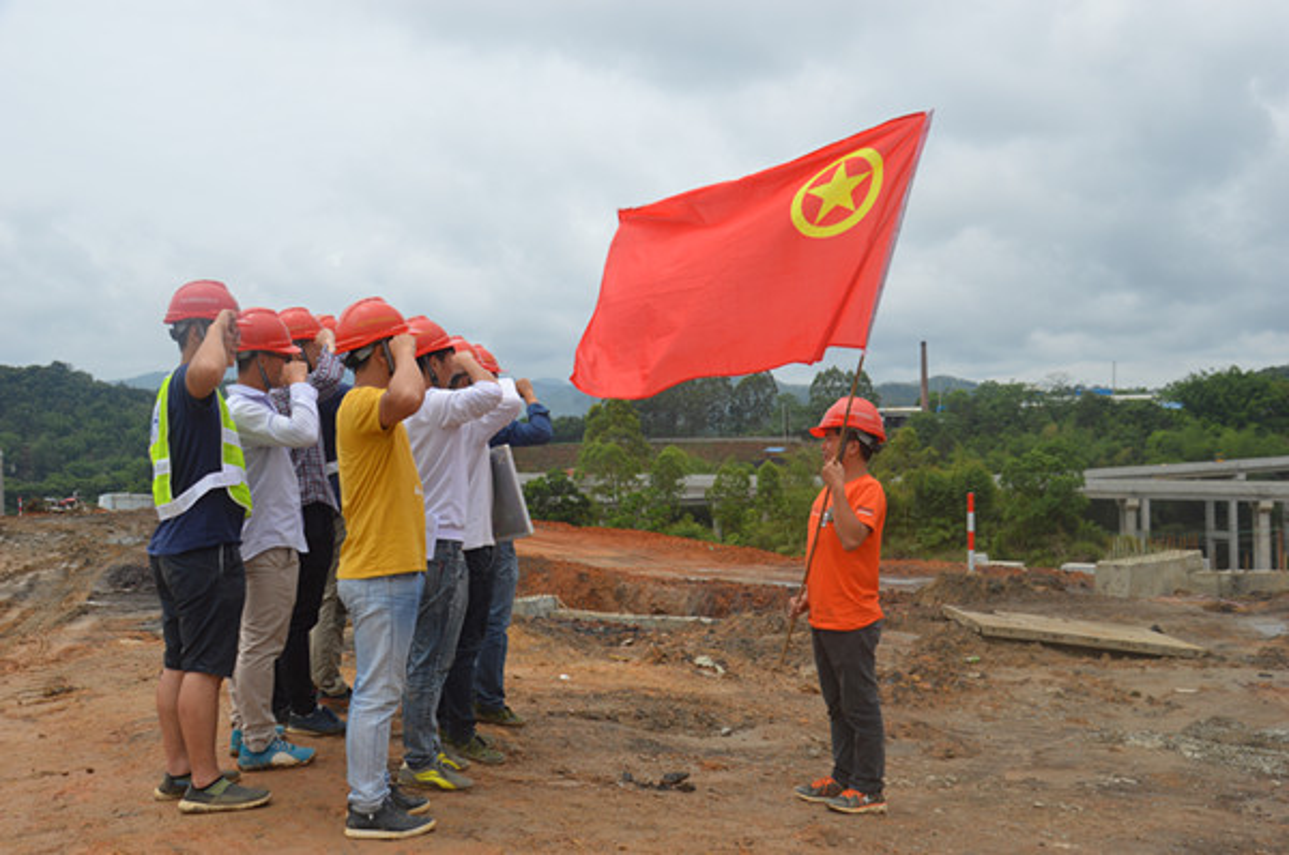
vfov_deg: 39.8
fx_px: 1180
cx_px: 644
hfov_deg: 57.3
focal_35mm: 33
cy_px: 428
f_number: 8
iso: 100
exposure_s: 1/250
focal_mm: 22
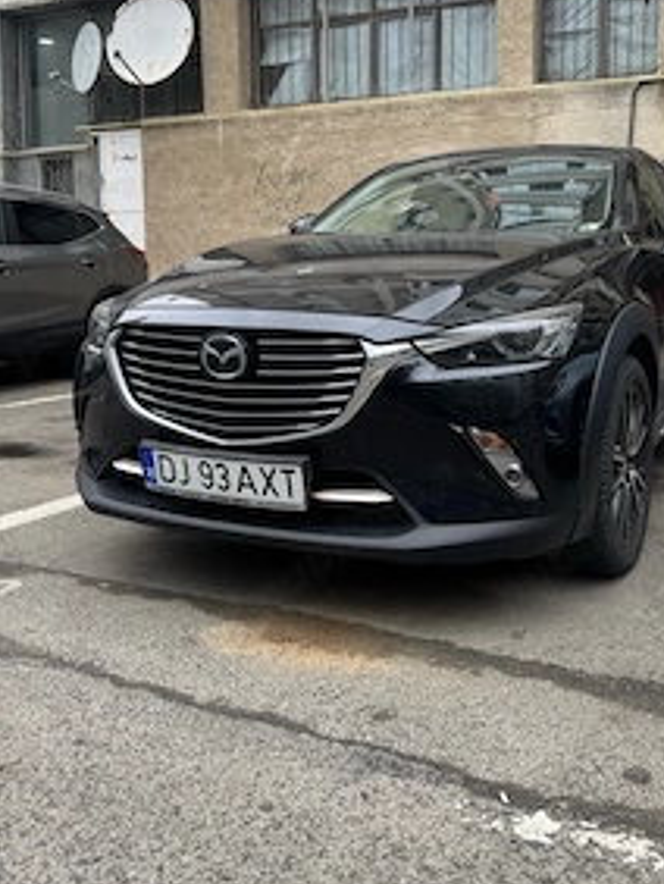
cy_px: 329
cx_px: 417
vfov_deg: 53.3
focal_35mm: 34
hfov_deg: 41.5
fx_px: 868
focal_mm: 6.76
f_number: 1.78
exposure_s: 1/226
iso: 64
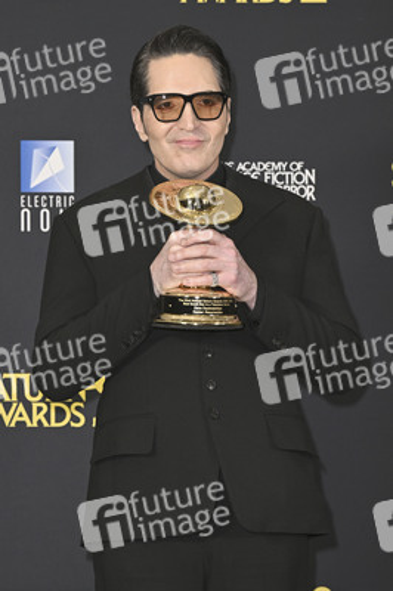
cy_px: 296
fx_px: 1394
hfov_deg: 16.0
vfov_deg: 23.9
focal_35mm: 85
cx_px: 196
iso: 2000
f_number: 5.6
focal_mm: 85
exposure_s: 1/320
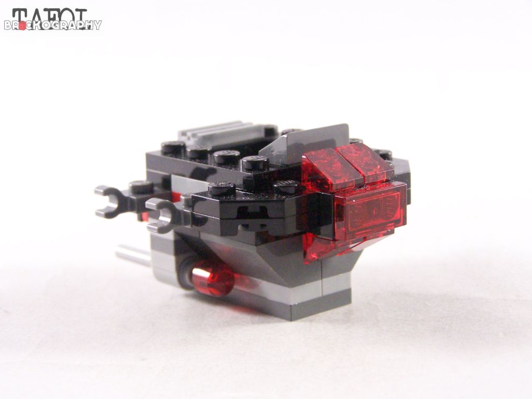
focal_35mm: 83
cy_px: 199
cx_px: 264
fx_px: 1276
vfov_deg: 17.8
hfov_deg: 23.6
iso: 400
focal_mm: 13.7
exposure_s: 1/60
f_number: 3.2
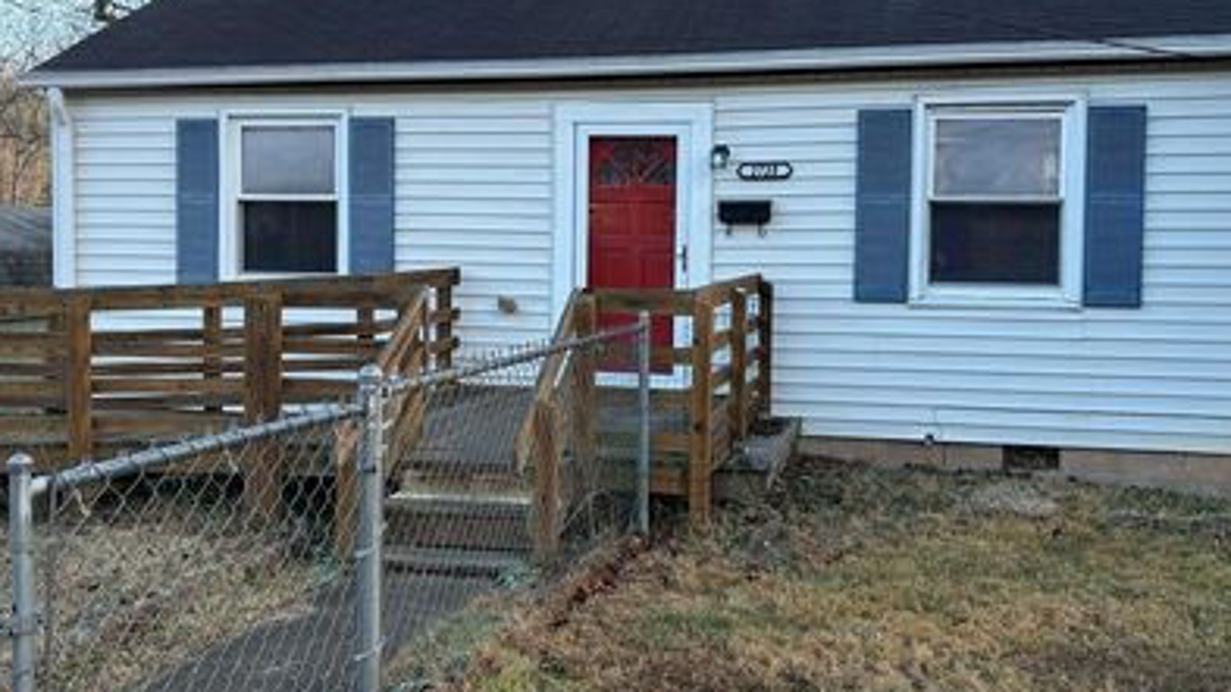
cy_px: 271
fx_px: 1175
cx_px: 645
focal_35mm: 36
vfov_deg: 32.7
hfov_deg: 55.3
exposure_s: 1/407
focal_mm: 5.96
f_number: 1.6
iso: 64
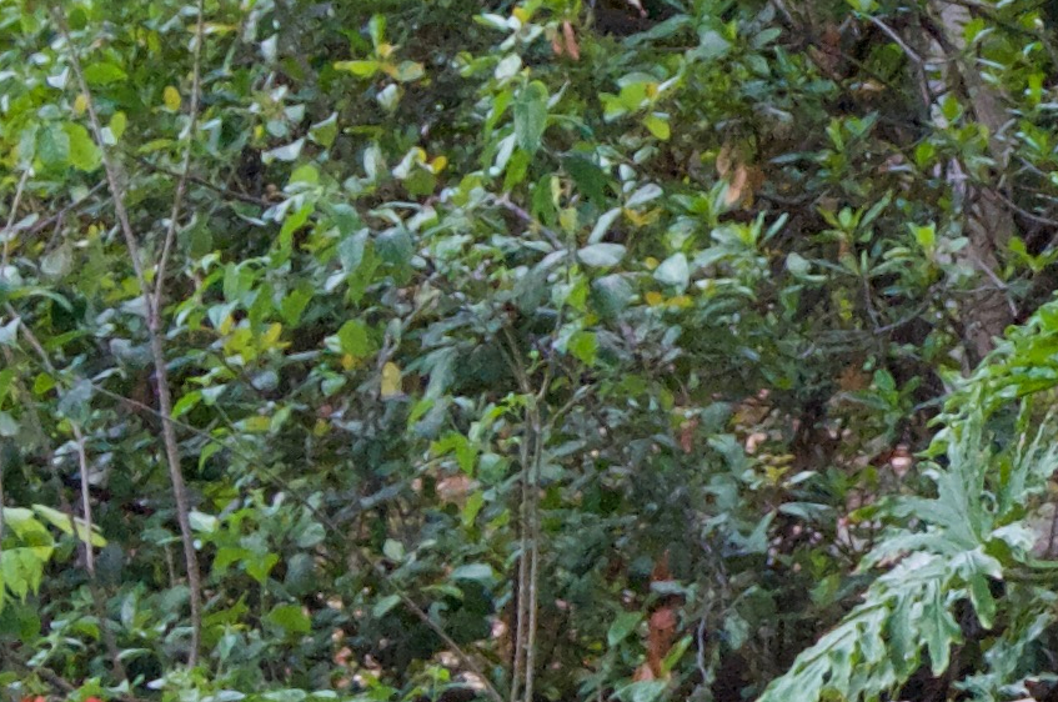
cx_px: 2200
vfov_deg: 3.5
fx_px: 11591
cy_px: 230
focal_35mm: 395
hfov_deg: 5.1
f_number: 5
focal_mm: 52
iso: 3200
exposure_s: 1/500
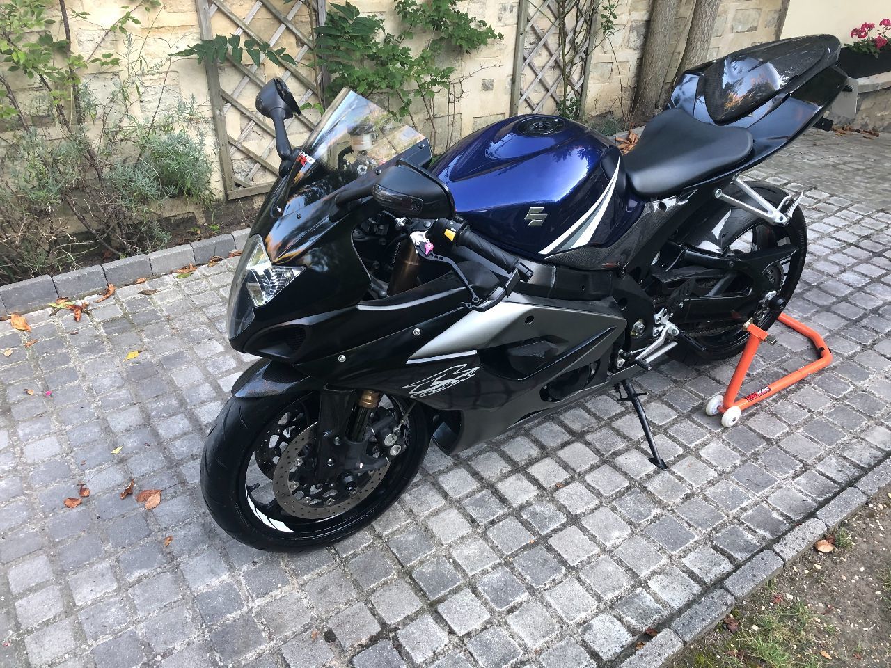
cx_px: 446
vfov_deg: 49.7
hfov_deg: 63.4
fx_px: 721
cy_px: 334
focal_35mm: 28
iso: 25
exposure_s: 1/30
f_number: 1.8
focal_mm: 3.99
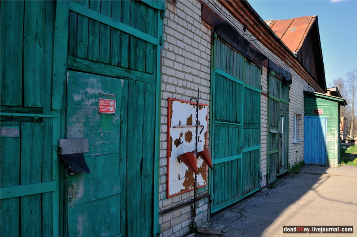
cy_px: 118
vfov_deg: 36.8
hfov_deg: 53.2
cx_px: 178
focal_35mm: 36
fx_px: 356
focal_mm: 24
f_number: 8
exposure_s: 1/200
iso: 200
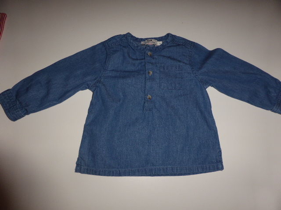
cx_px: 140
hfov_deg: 71.6
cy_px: 105
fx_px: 195
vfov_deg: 56.8
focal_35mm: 24
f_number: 3.3
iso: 100
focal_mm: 4.3
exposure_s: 1/60
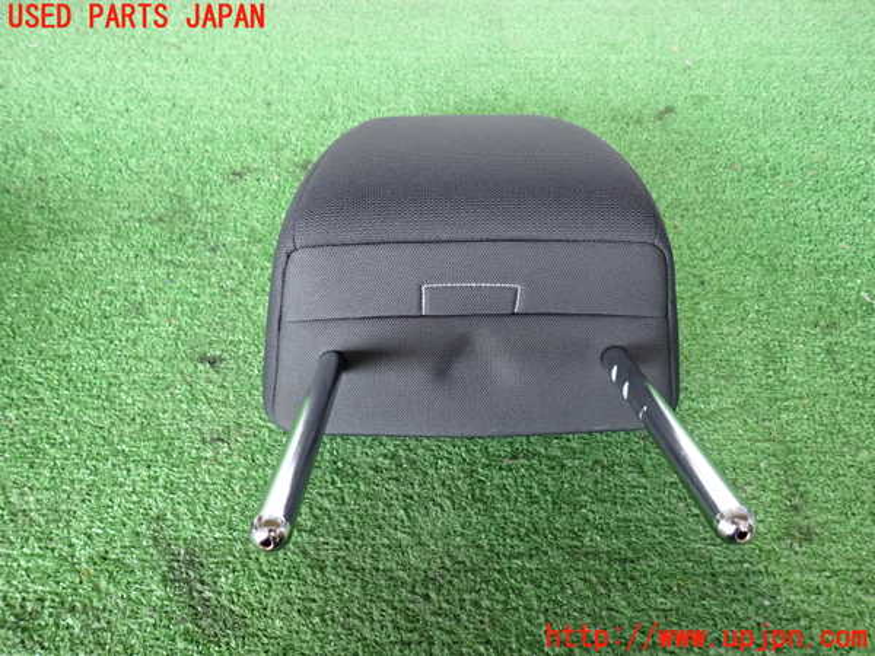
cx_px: 438
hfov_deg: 69.4
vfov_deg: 54.9
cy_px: 328
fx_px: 632
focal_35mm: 25
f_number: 2
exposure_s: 1/30
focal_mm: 4.5
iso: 250
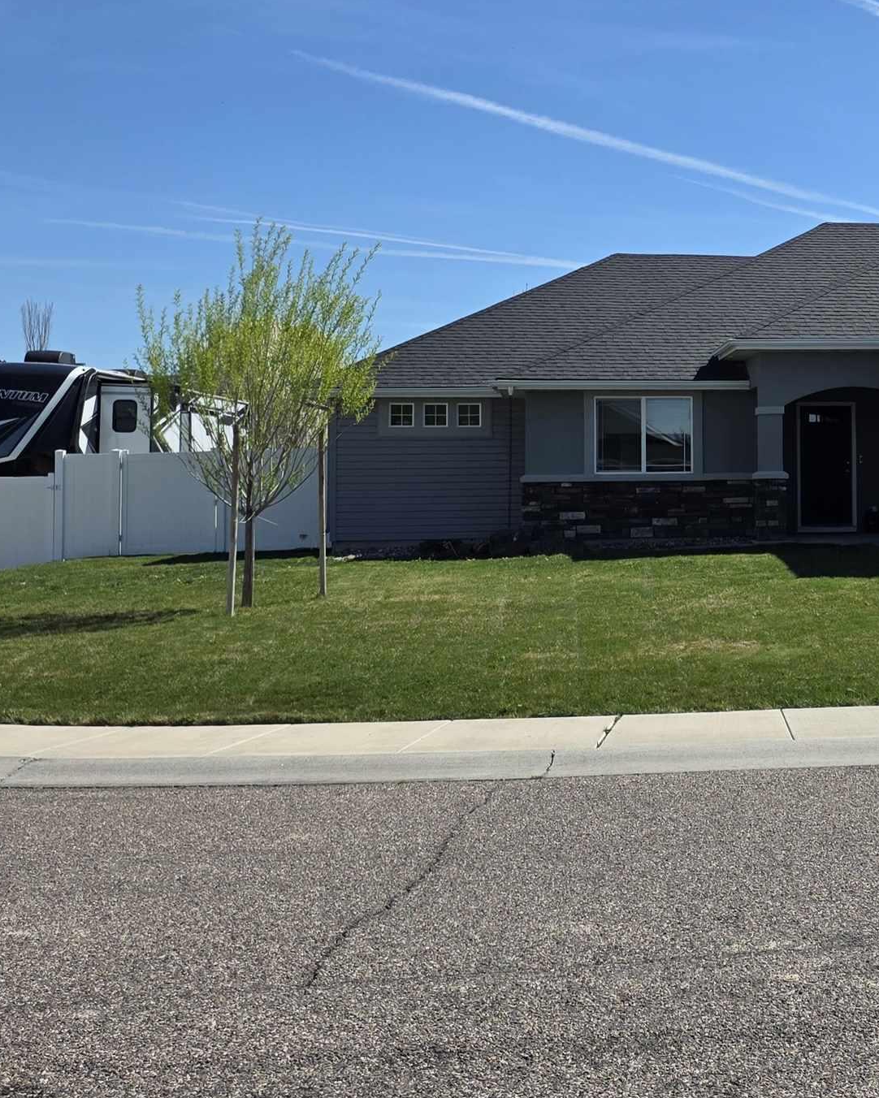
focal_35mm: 51
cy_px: 452
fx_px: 1658
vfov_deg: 36.5
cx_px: 850
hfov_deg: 28.1
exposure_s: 1/7944
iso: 80
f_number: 1.7
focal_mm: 6.25
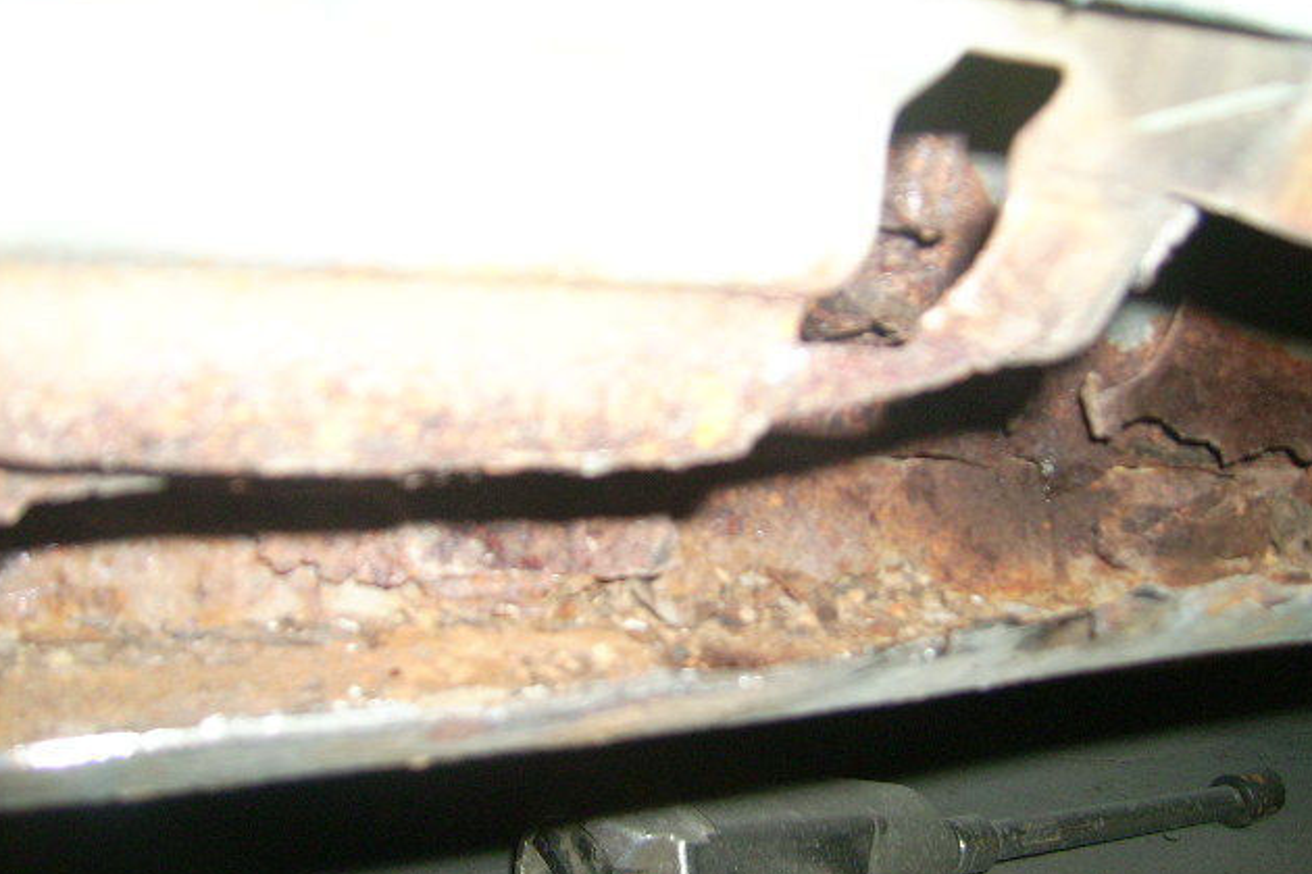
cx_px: 658
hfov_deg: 51.9
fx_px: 1348
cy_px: 420
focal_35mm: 37
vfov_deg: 35.9
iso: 100
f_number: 2.8
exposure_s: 1/60
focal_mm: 5.95
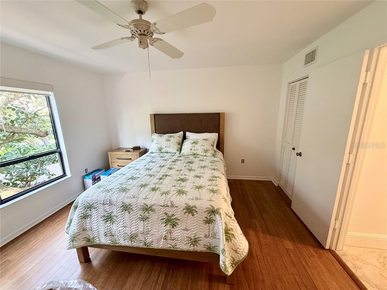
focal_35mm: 14
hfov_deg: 102.1
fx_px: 157
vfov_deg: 85.7
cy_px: 145
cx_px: 194
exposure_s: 1/60
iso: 500
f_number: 2.2
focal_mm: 2.22
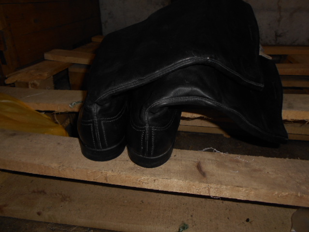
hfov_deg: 67.3
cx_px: 154
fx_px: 232
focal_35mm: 26
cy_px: 116
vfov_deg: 53.1
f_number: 3.2
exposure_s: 1/25
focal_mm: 4.6
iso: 80
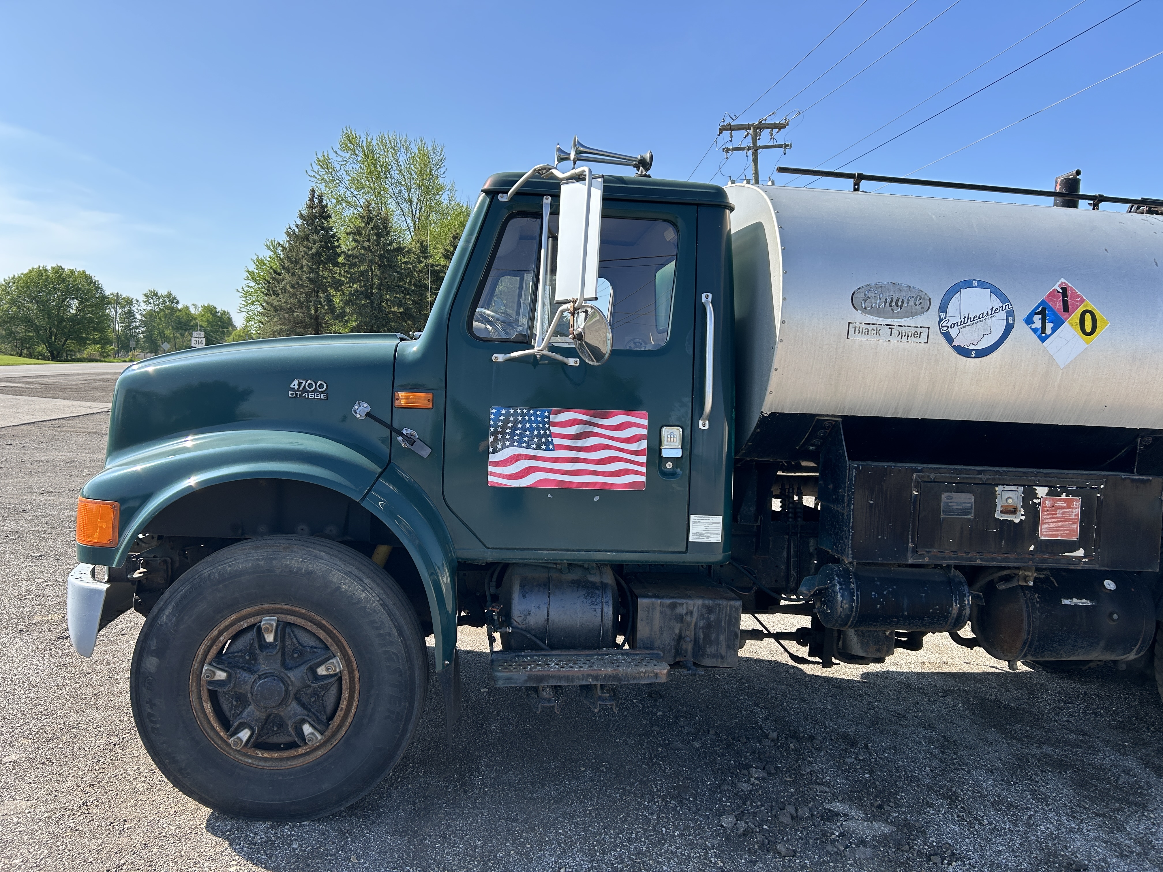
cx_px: 582
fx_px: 874
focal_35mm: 26
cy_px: 436
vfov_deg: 53.1
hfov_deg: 67.3
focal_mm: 5.7
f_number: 1.5
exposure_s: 1/2008
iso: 50
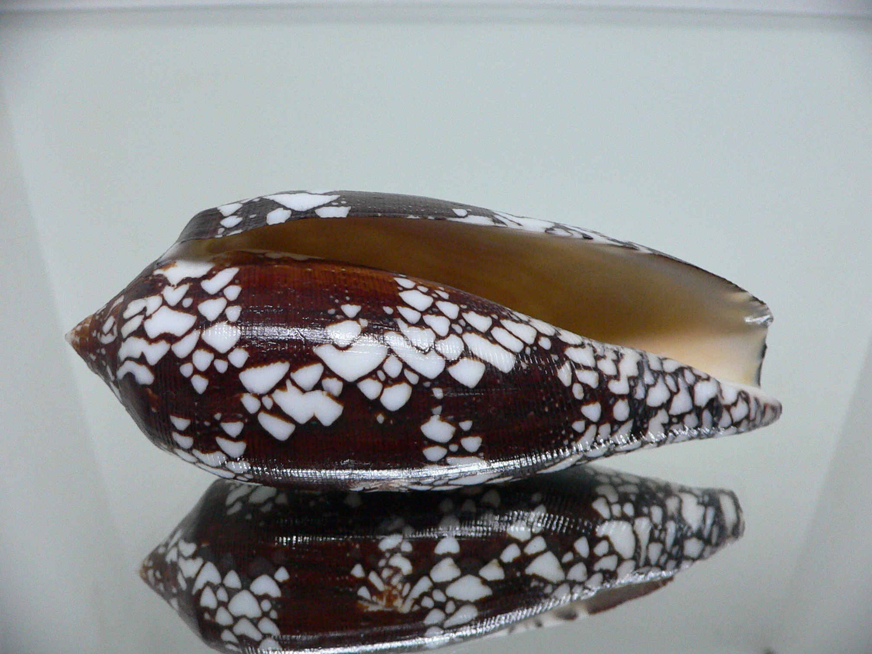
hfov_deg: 52.6
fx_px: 882
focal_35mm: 35
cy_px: 327
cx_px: 436
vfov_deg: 40.7
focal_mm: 4.6
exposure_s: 1/40
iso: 200
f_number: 2.8
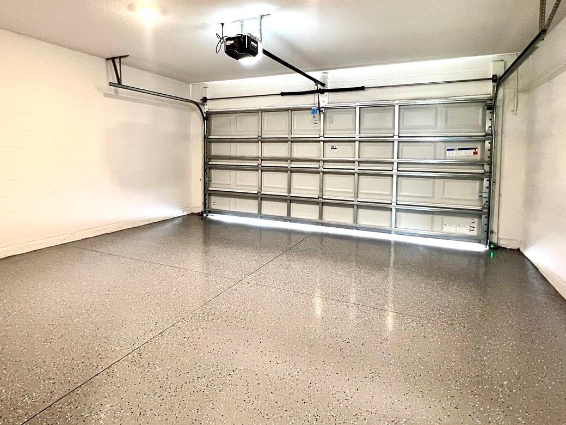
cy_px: 165
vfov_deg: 65.2
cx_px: 244
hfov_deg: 81.3
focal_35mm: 20
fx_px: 327
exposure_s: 1/60
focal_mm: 1.57
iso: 400
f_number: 1.8
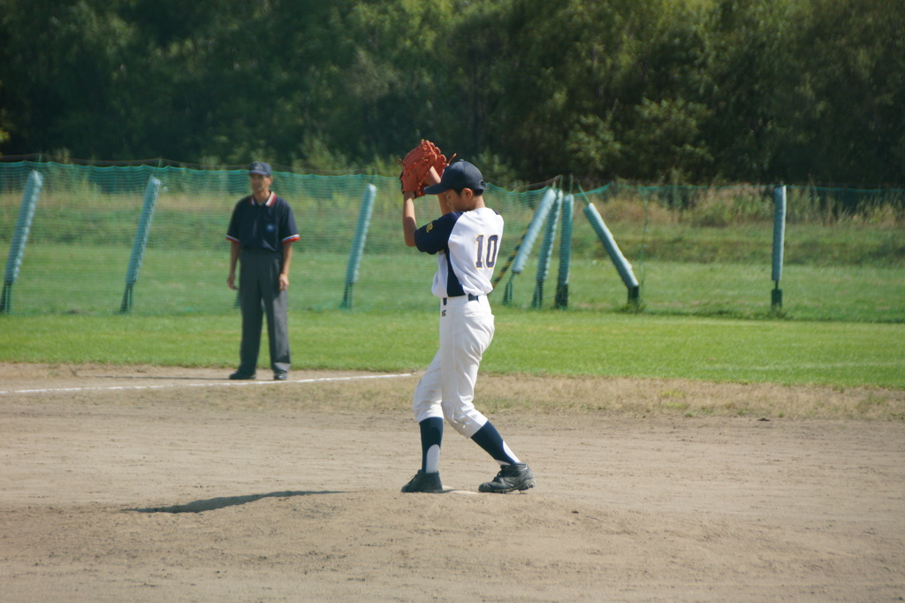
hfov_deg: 8.6
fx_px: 6031
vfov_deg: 5.7
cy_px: 302
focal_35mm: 240
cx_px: 452
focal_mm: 160
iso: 320
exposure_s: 1/1000
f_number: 6.3
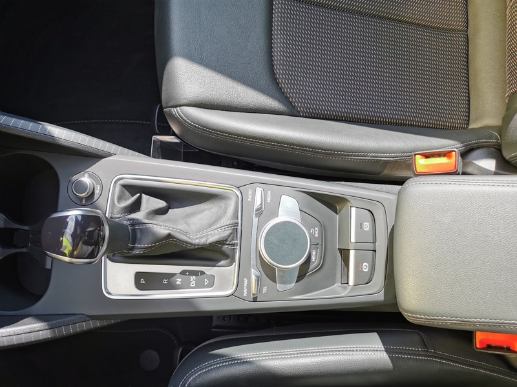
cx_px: 258
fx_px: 403
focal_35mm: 27
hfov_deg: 65.3
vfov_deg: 51.4
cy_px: 194
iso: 50
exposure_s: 1/519
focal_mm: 5.58
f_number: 1.8
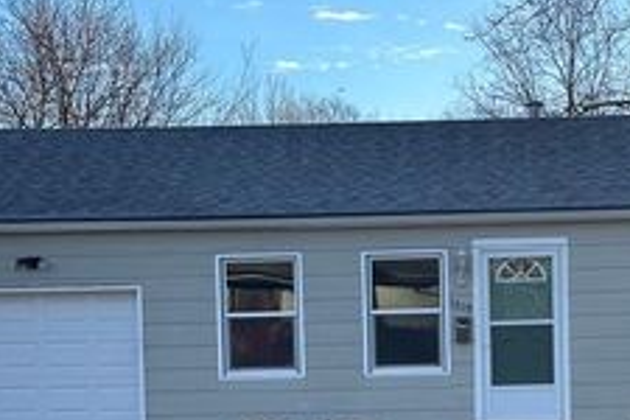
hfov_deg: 18.4
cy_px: 421
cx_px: 426
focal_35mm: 111
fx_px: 1942
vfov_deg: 12.2
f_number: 1.78
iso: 64
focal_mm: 6.86
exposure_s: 1/971
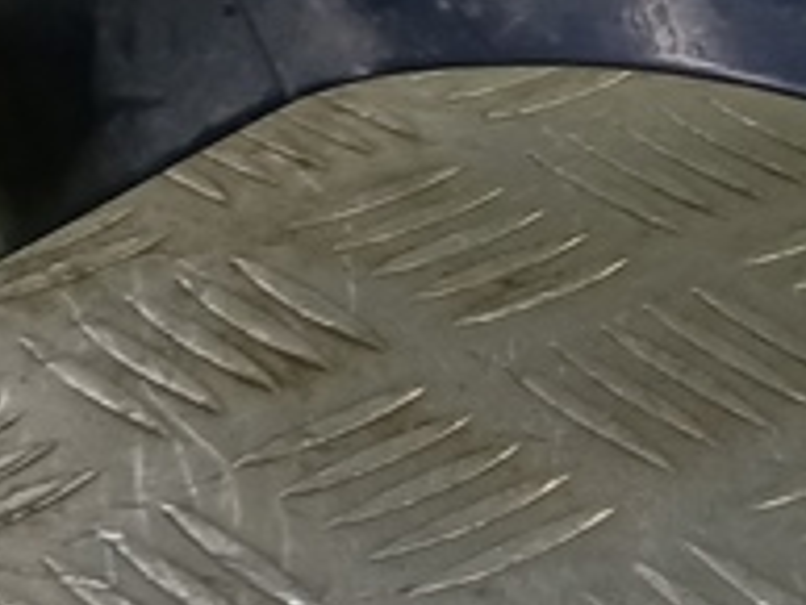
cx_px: 576
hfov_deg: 16.1
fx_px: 2842
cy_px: -747
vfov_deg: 10.7
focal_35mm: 122
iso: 235
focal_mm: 4.11
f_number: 1.6
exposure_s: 1/50
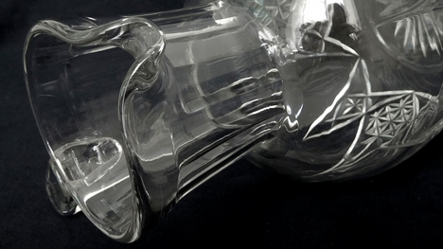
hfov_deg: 56.3
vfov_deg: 33.0
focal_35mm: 35
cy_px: 62
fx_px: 411
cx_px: 261
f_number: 3.4
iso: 125
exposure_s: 1/30
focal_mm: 4.5
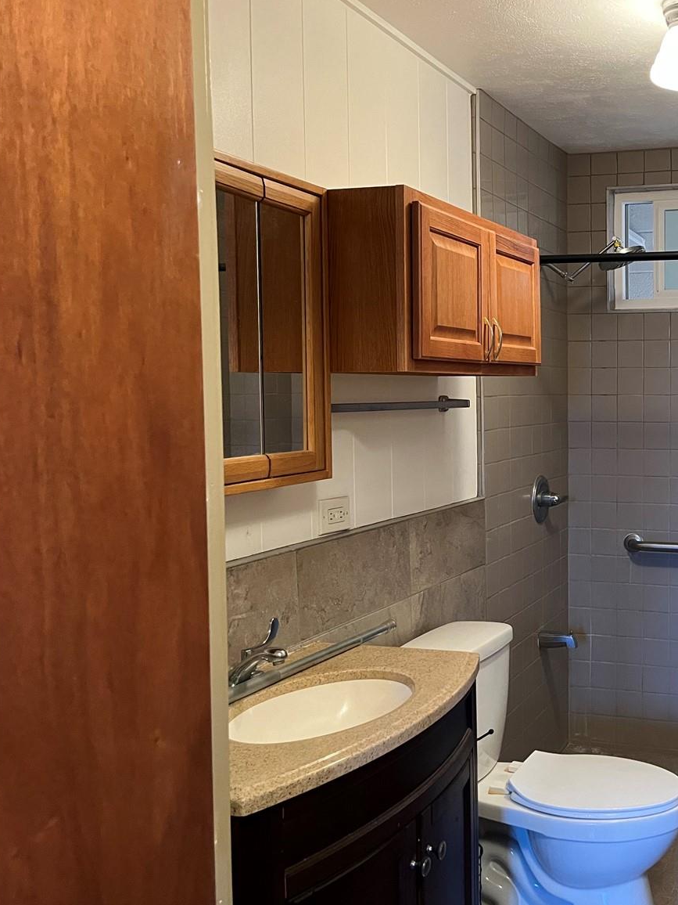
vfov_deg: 51.3
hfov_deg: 37.0
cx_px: 616
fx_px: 940
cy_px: 441
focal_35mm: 36
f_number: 1.6
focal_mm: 5.1
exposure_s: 1/60
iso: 500
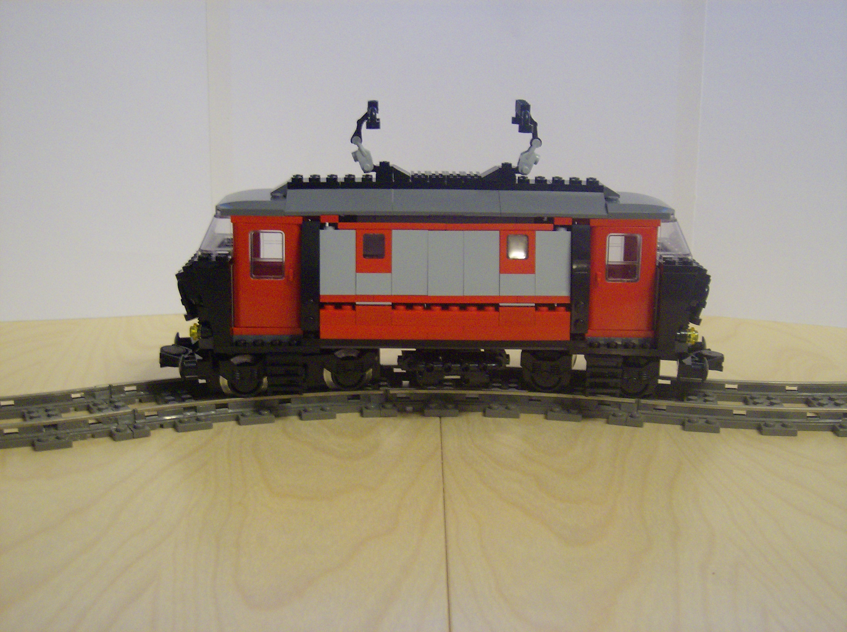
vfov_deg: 31.4
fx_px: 1123
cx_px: 424
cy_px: 316
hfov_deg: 41.3
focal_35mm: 46
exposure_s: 1/19.3
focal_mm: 7.7
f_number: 3.1
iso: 200
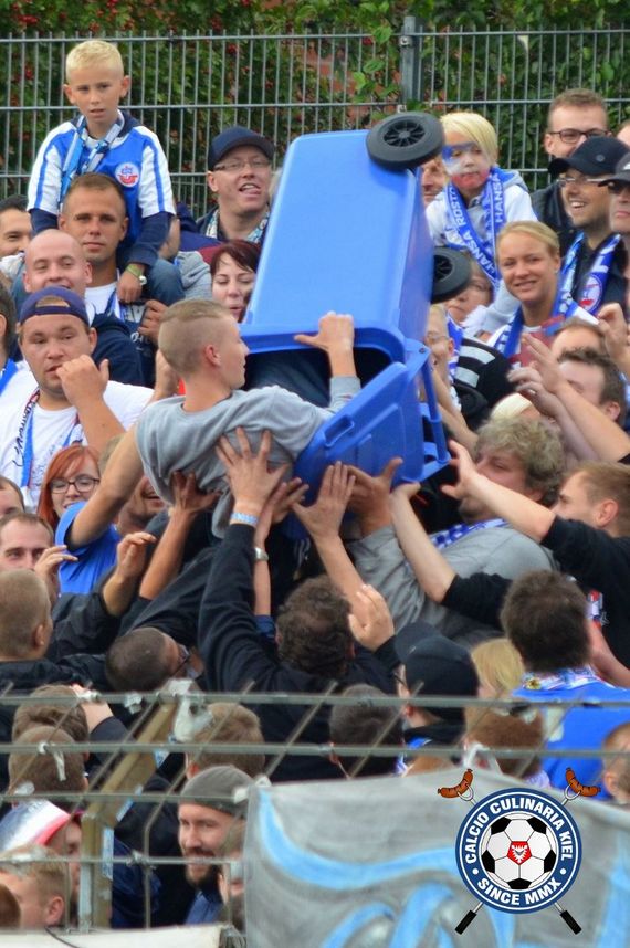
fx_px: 7894
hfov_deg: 4.6
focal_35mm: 300
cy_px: 474
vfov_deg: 6.9
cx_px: 315
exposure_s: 1/1000
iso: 640
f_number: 4
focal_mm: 200
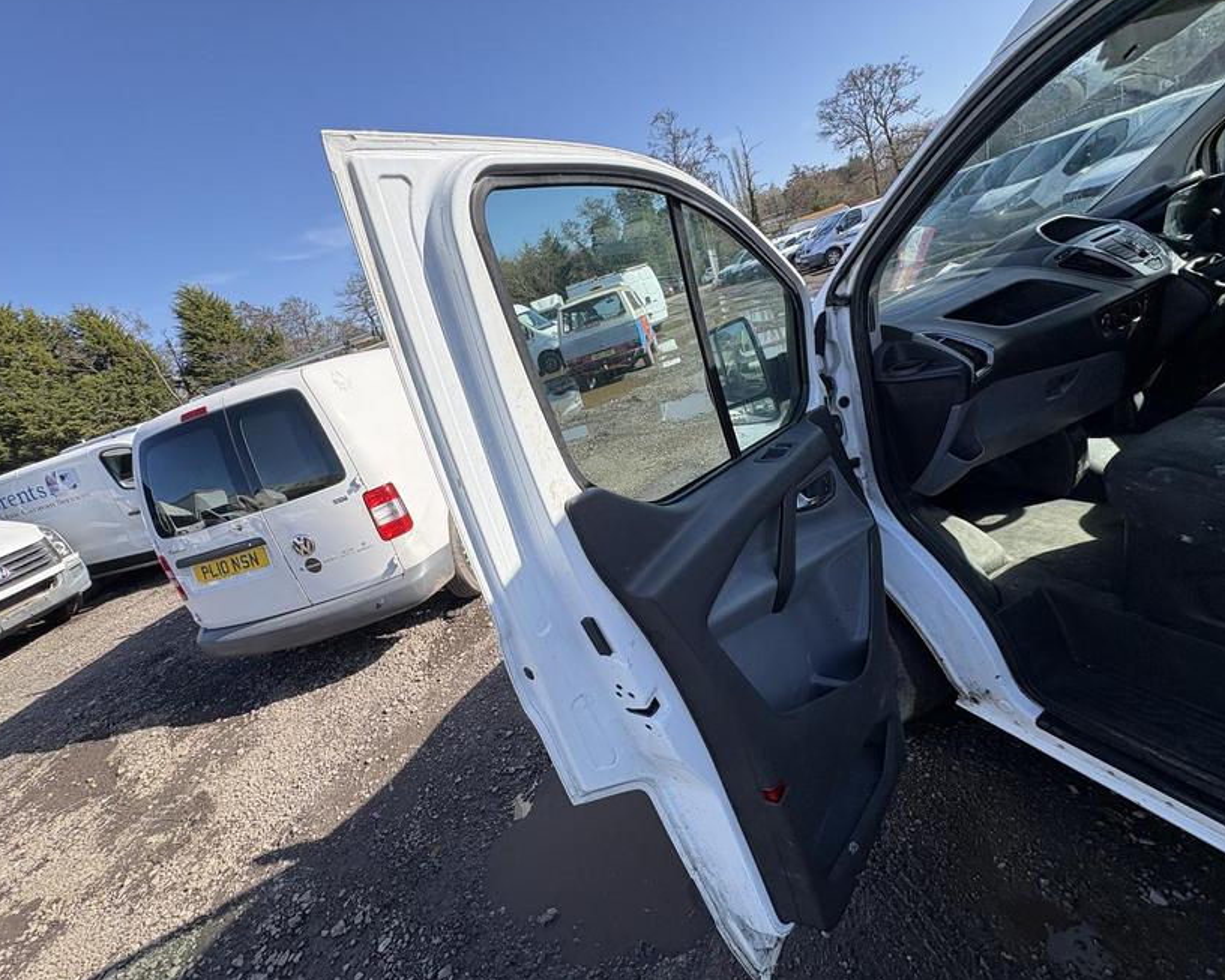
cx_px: 609
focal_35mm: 15
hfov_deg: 96.8
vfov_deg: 84.0
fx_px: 544
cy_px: 483
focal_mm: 2.22
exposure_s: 1/529
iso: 40
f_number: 2.2
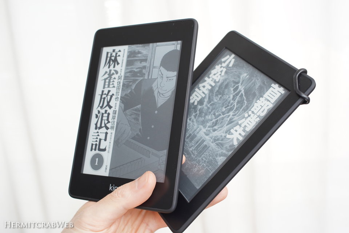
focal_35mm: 40
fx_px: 388
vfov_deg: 33.4
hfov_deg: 48.5
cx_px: 174
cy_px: 116
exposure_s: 1/100
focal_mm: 40
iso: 800
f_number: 5.6
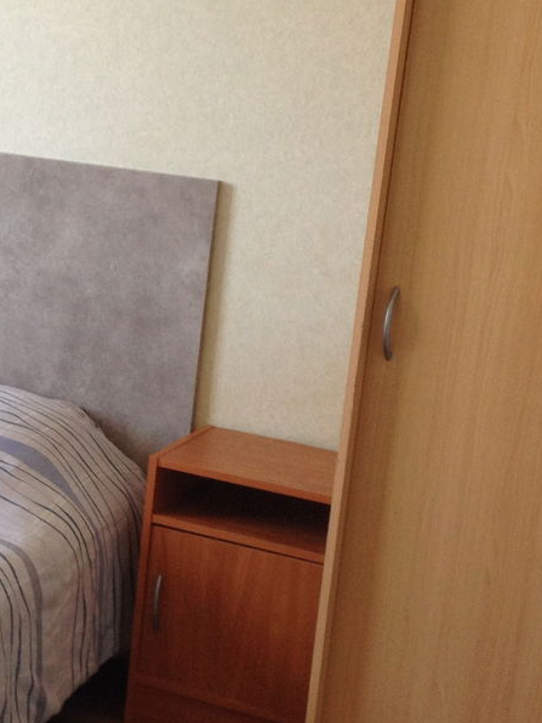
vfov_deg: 20.9
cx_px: -6
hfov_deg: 15.4
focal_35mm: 94
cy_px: 328
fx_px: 1962
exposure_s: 1/30
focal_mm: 4.28
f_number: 2.4
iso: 64
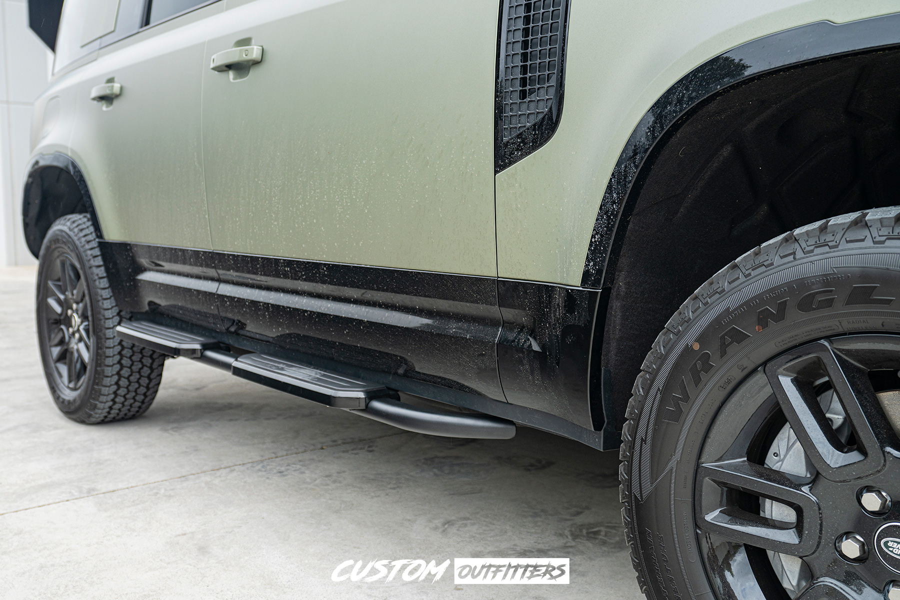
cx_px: 450
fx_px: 775
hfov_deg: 60.3
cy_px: 300
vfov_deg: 42.3
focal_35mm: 31
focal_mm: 31
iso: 250
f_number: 4
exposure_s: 1/160
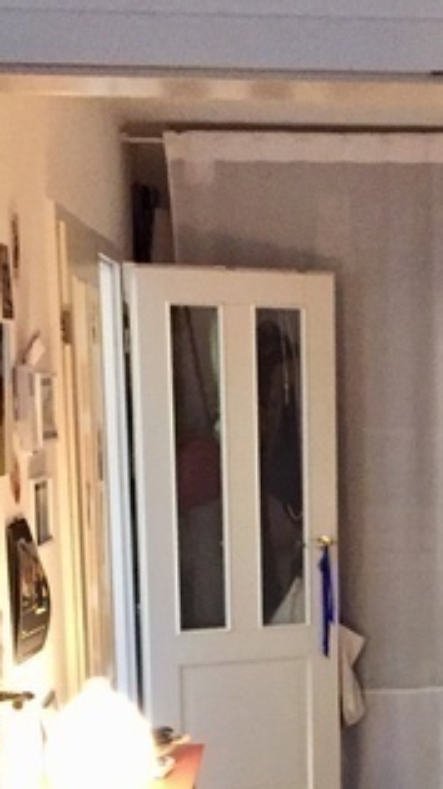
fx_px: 1609
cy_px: 719
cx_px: 468
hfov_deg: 15.3
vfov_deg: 26.5
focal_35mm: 77
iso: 320
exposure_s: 1/17
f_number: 2.2
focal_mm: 4.15
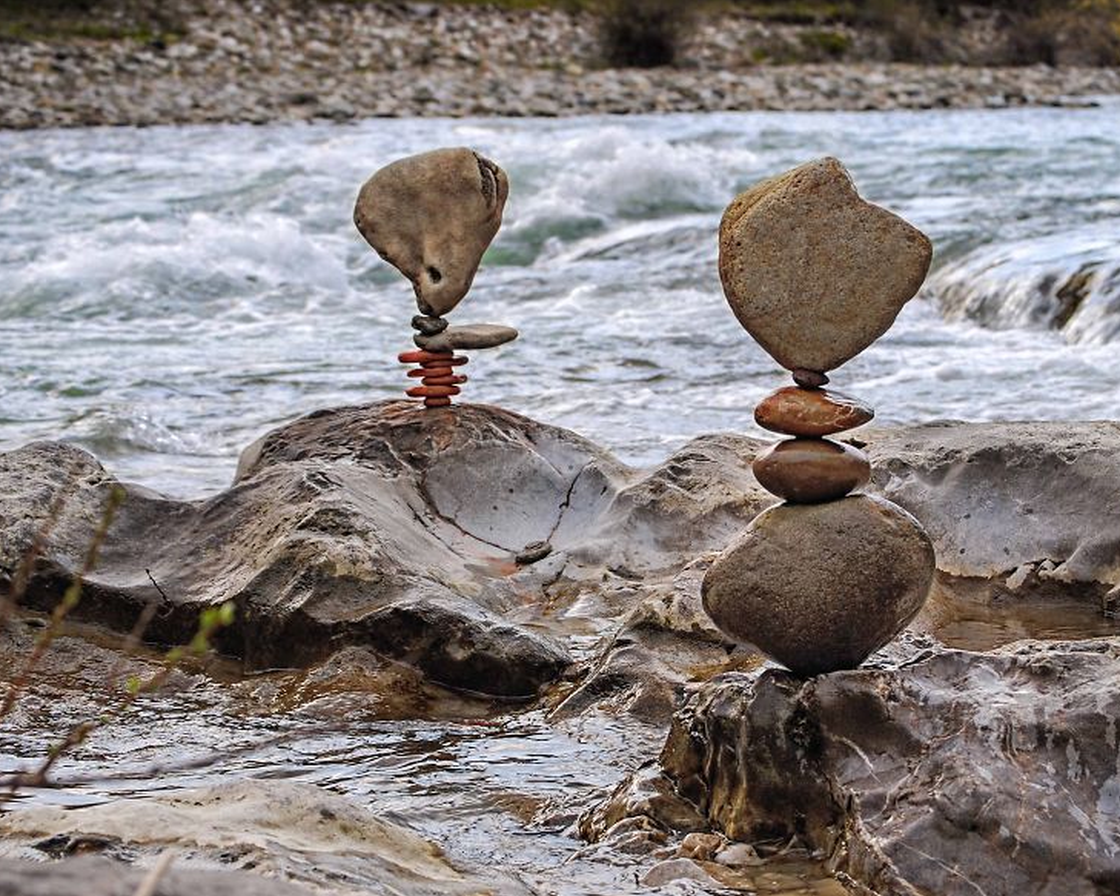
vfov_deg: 16.4
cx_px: 661
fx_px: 3101
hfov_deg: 20.5
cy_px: 450
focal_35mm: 94
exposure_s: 1/125
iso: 100
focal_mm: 55
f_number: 5.6
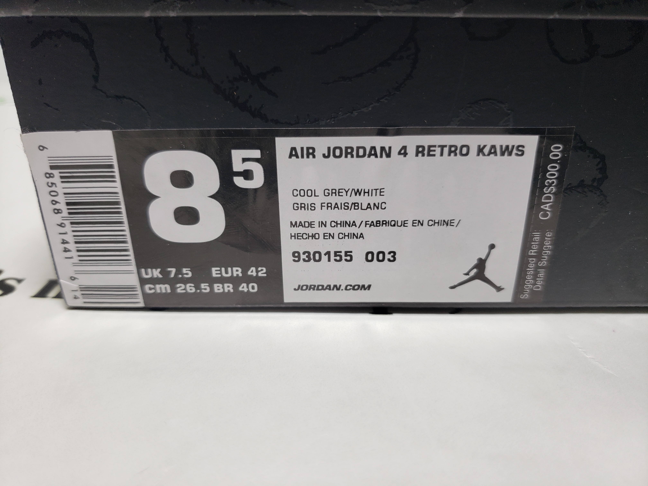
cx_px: 324
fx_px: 487
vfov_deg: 53.1
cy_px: 243
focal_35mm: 26
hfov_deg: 67.3
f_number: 1.5
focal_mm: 4.3
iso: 50
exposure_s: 1/330
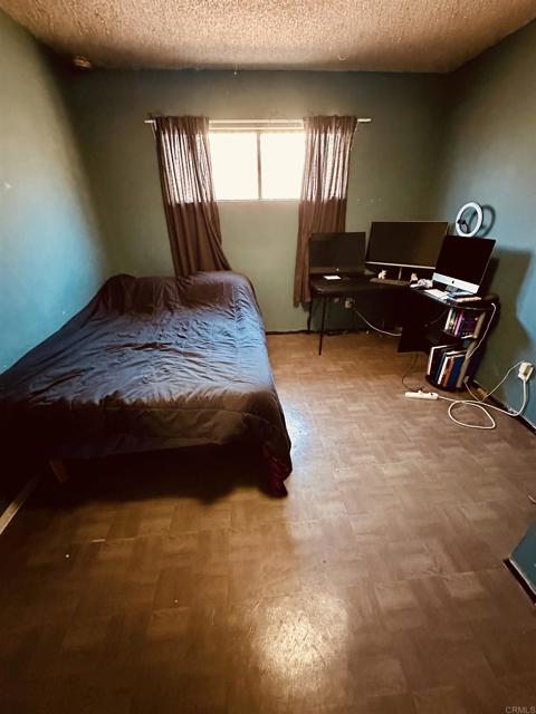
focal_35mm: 14
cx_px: 268
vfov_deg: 102.1
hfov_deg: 85.7
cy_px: 357
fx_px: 289
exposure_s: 1/30
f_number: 2.2
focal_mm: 2.22
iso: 1250
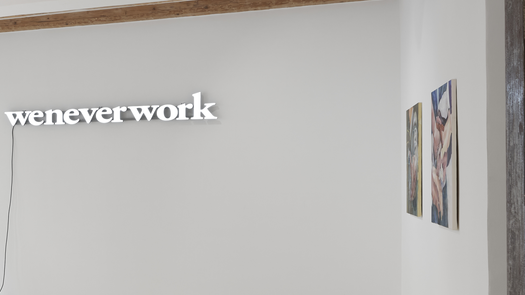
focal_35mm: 60
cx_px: -166
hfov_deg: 28.4
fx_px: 832
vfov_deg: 20.1
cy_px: 178
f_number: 7.1
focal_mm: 16.2
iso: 100
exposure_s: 1/10
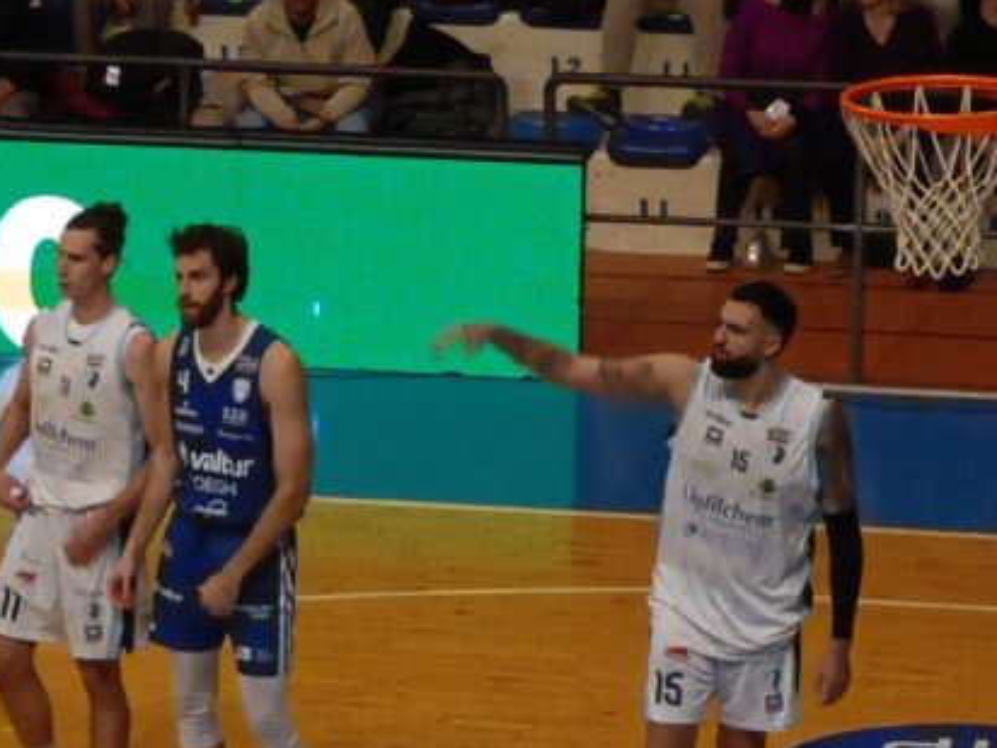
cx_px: -87
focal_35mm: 254
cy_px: 789
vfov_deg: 5.8
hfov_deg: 7.7
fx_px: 7316
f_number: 2
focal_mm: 7.08
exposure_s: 1/50
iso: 125
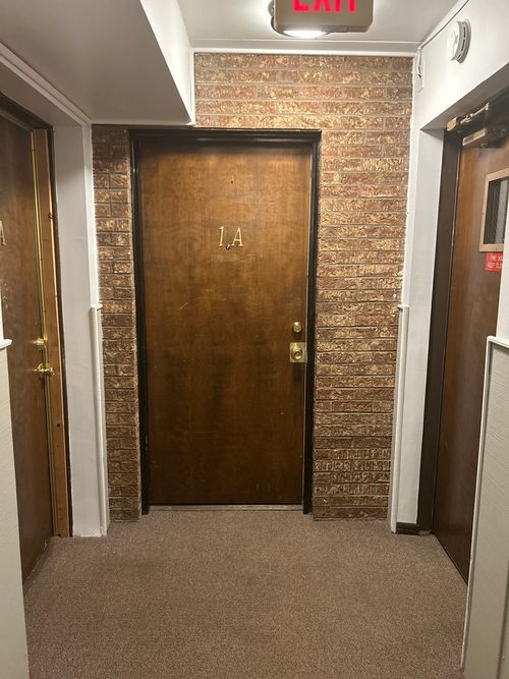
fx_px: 510
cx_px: 254
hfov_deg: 53.0
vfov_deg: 67.3
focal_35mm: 26
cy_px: 340
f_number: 1.5
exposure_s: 1/60
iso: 500
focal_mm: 5.7
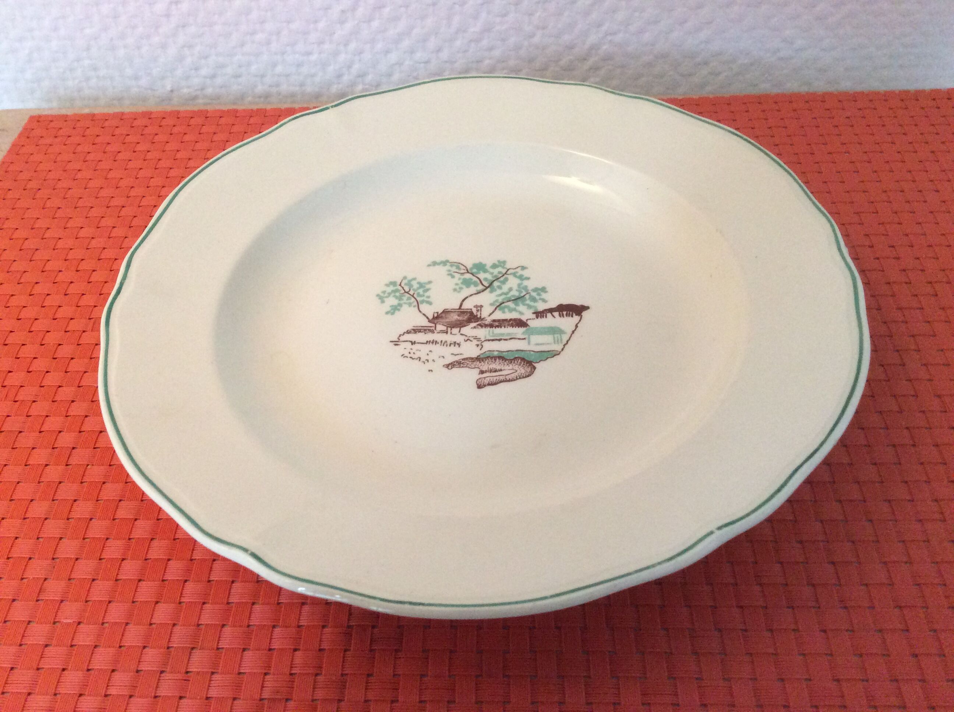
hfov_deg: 56.9
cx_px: 477
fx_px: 881
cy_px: 356
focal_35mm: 32
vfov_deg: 44.1
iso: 250
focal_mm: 3.3
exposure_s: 1/25
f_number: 2.4
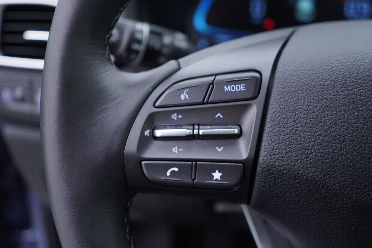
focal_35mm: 38
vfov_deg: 35.0
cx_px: 179
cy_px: 121
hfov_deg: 50.7
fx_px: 393
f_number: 2.8
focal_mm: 24
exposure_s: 1/40
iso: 160
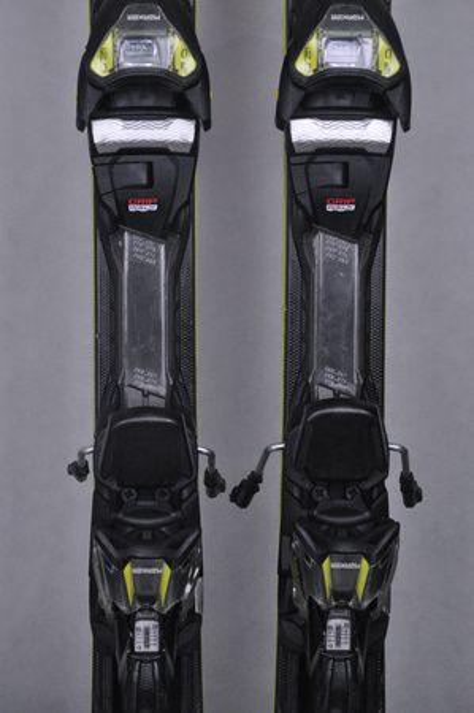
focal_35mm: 135
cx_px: 237
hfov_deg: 10.1
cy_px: 356
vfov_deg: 15.2
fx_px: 2672
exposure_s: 1/125
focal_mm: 90
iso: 3200
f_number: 9.5
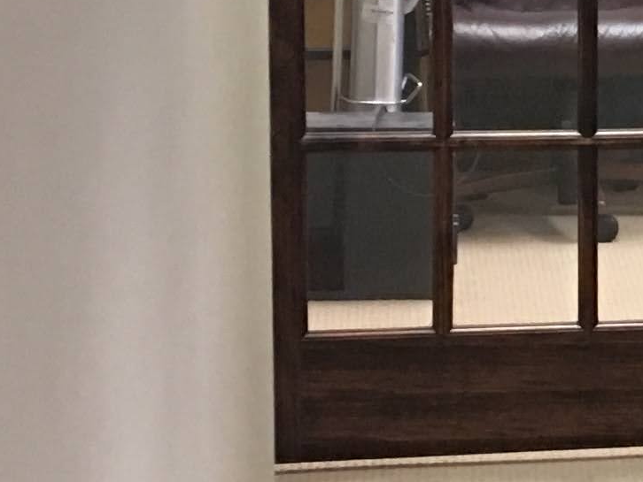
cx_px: 1229
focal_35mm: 161
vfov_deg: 9.2
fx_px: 2992
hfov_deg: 11.3
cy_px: 37
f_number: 2.2
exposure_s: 1/15
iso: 80
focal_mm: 4.15
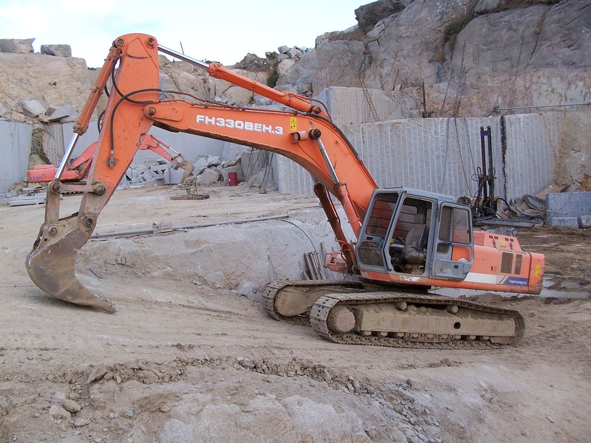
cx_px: 296
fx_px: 598
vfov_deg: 40.7
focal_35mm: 35
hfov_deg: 52.6
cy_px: 222
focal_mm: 6
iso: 80
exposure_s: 1/125
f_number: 2.8
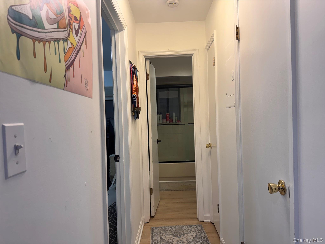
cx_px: 162
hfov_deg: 71.6
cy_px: 122
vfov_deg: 56.8
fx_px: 225
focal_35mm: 24
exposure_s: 1/120
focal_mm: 6.76
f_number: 1.78
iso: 80
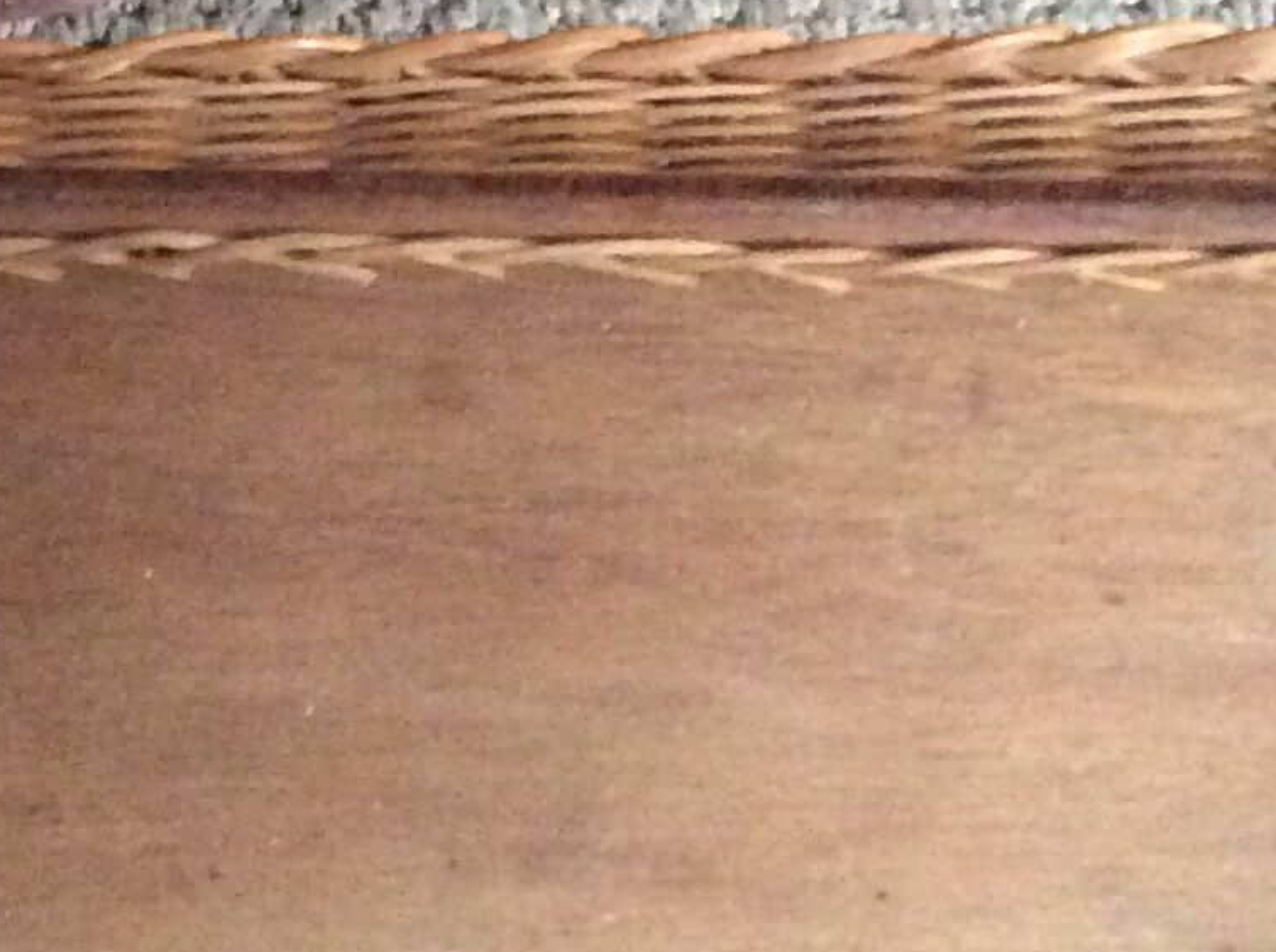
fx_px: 4048
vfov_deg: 13.4
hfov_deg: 17.5
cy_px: 260
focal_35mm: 110
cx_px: 32
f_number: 2.4
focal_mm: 3.3
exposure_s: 1/17
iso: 640
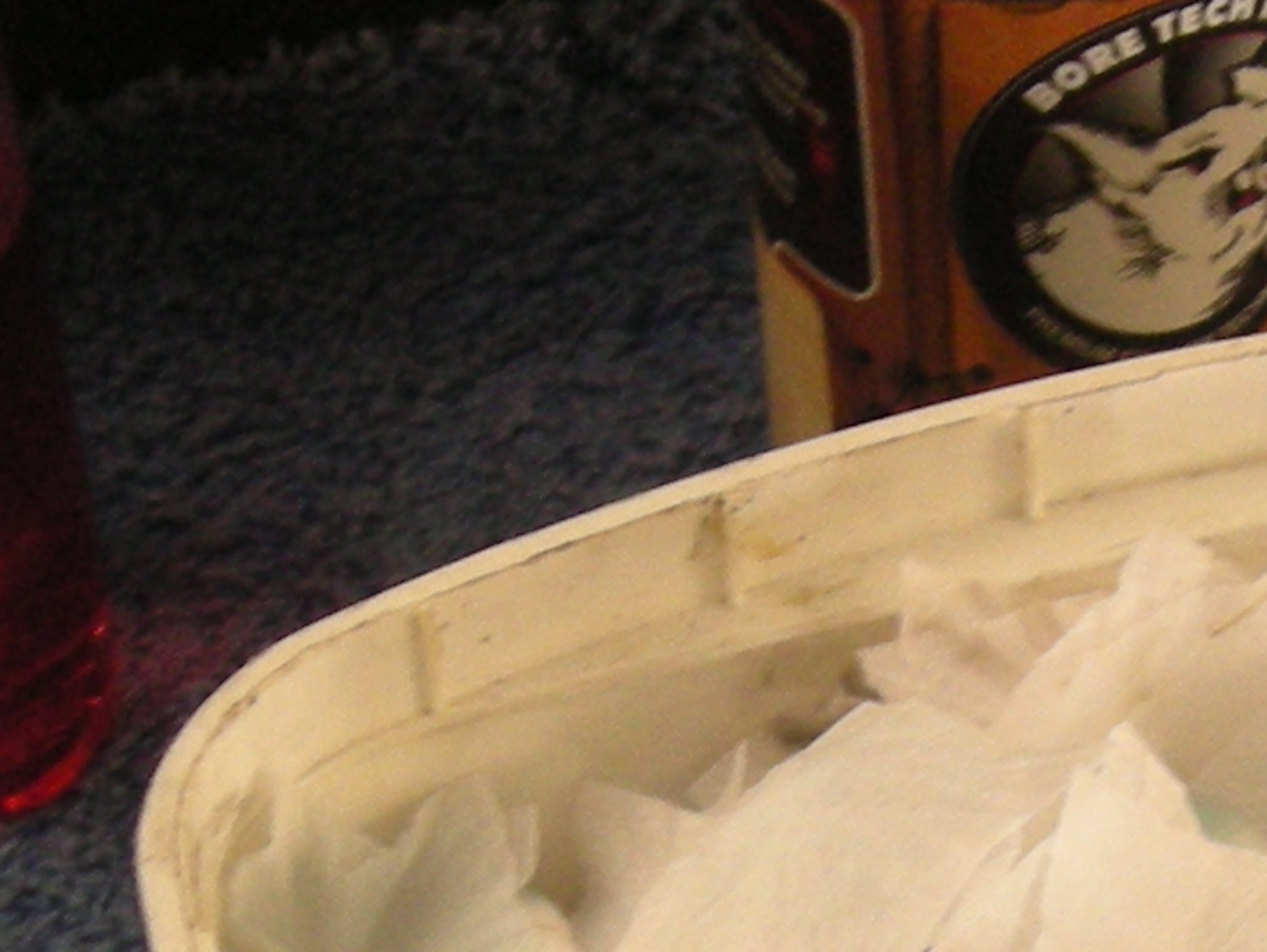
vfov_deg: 9.5
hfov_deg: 12.7
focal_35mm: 153
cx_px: 1301
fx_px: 5603
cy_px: 1202
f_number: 3.2
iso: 200
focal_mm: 6.3
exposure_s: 1/11.5
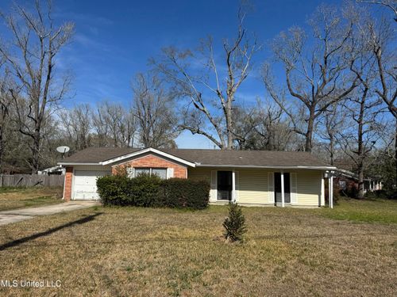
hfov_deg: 71.6
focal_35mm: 24
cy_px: 148
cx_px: 198
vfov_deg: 56.8
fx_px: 275
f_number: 1.78
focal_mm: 6.76
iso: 80
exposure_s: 1/6410
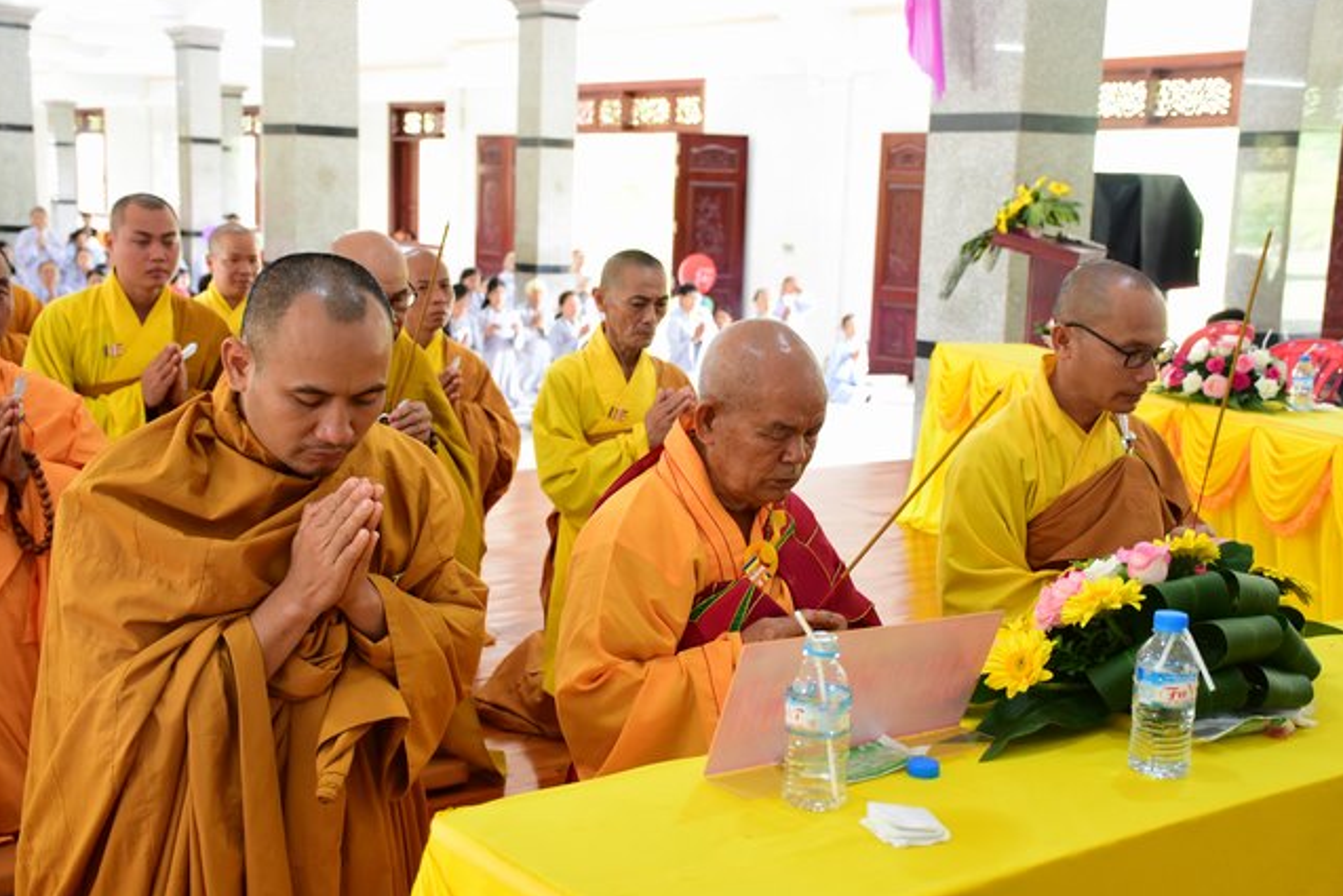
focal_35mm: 49
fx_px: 1828
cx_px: 666
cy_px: 447
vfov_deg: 27.5
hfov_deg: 40.3
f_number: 4
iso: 1000
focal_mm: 32
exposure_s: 1/30
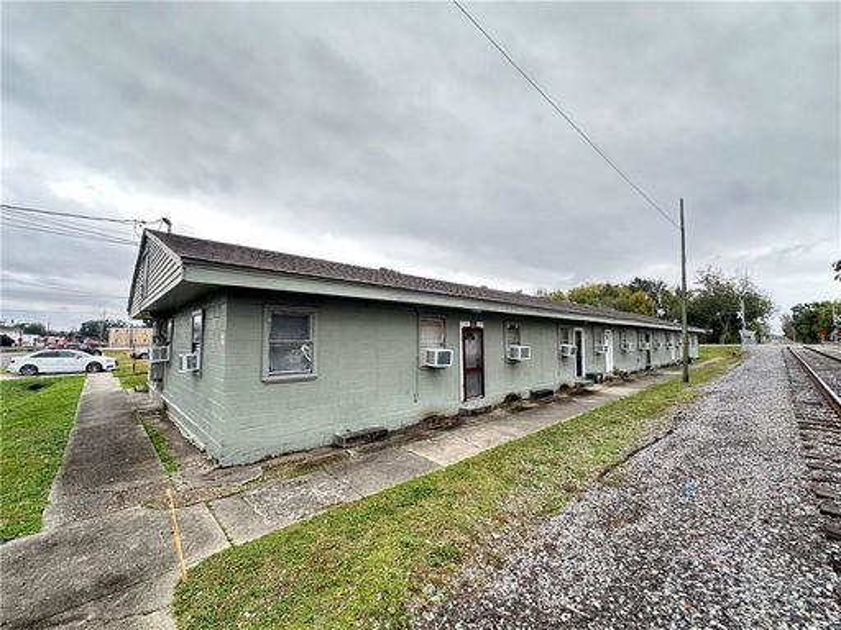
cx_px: 420
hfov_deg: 102.1
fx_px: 340
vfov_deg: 85.7
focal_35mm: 14
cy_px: 315
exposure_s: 1/99
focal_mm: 2.22
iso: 125
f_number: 2.2
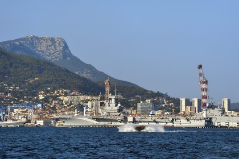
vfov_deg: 6.9
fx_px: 1328
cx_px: 120
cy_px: 80
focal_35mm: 200
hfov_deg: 10.3
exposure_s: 1/320
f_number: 13
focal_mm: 200
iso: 200
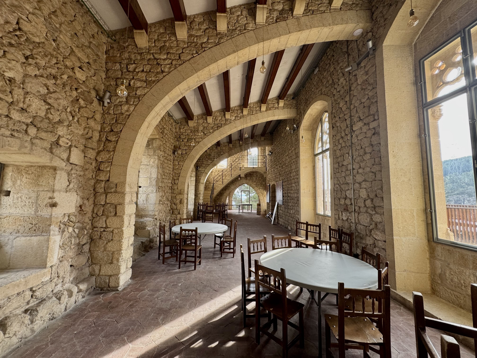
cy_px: 179
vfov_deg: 85.7
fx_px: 193
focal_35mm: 14
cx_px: 238
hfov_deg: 102.1
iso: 64
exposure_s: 1/99
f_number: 2.2
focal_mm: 2.22
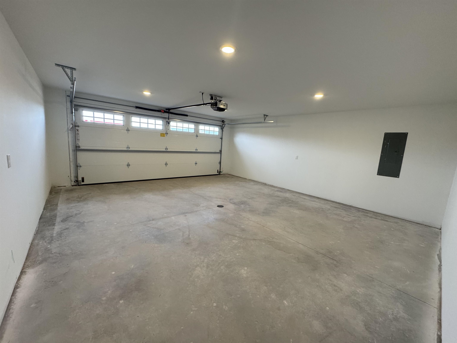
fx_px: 185
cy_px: 172
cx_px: 228
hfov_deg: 102.1
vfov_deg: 85.7
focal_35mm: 14
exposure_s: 1/120
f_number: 2.2
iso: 250
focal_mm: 2.22
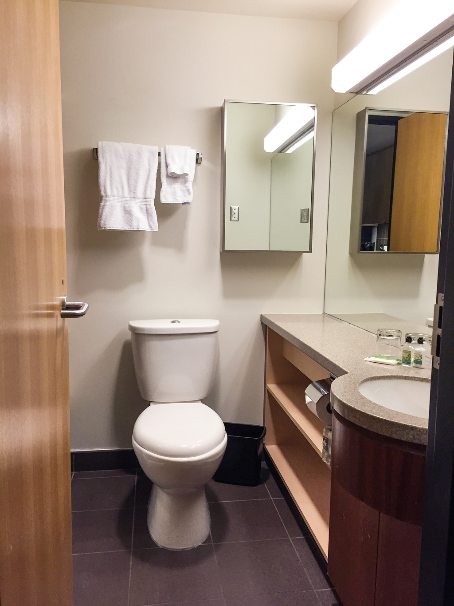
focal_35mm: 29
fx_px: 507
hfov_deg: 48.2
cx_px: 227
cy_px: 303
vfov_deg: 61.7
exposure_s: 1/30
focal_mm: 4.15
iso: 50
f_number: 2.2
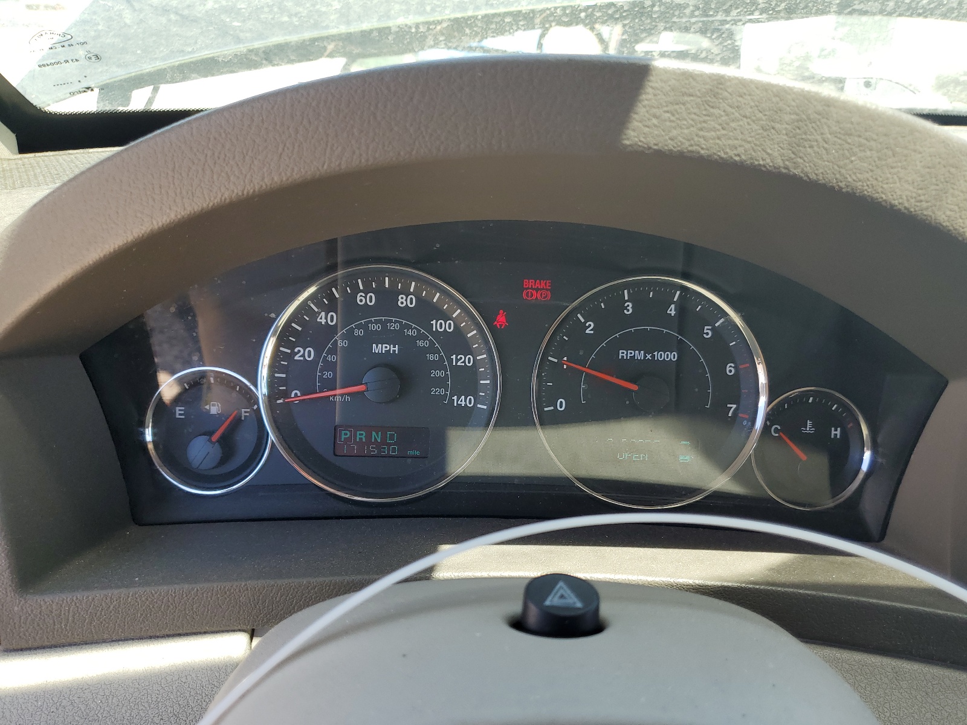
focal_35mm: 26
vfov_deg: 53.1
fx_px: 726
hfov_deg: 67.3
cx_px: 484
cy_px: 362
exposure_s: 1/385
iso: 50
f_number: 1.5
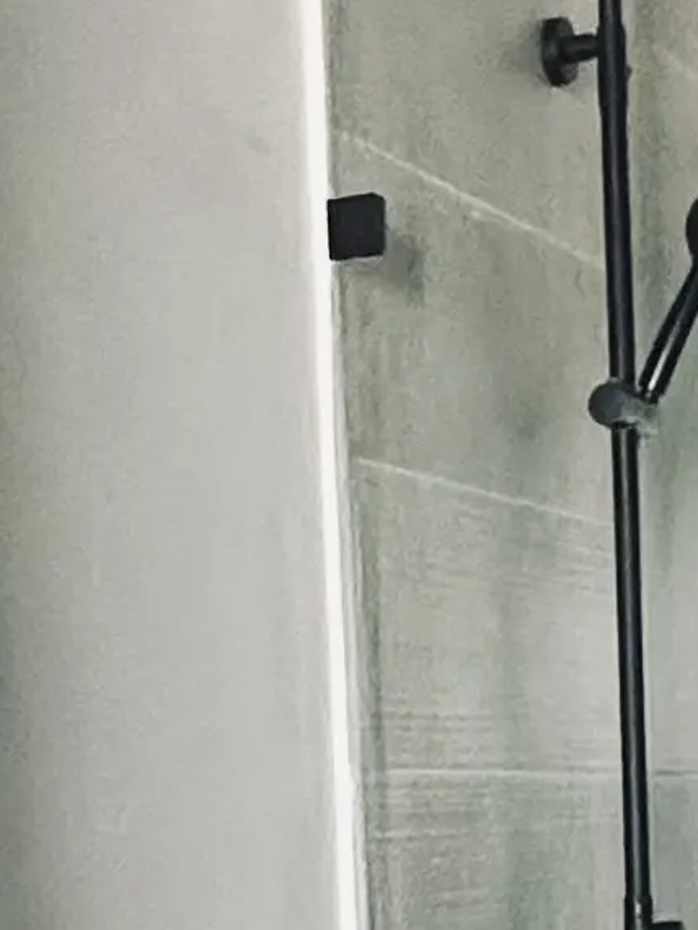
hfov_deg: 14.9
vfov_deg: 18.3
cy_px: 1238
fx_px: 2660
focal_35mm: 99
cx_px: 442
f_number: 2.2
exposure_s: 1/60
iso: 500
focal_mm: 2.22
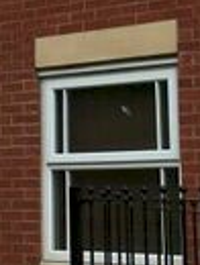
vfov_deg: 12.2
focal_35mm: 156
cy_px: -93
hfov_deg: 9.1
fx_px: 1198
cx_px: -171
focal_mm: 4.15
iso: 25
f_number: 2.2
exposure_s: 1/884
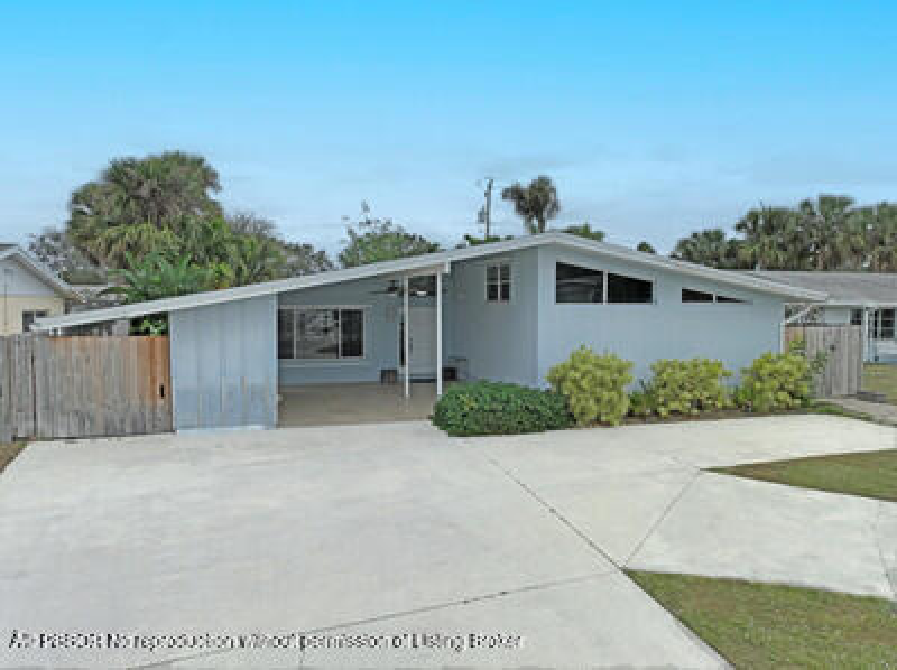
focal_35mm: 24
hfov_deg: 71.7
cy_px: 335
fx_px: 621
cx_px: 448
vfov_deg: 56.7
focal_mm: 12.29
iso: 100
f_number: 2.8
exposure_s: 1/240
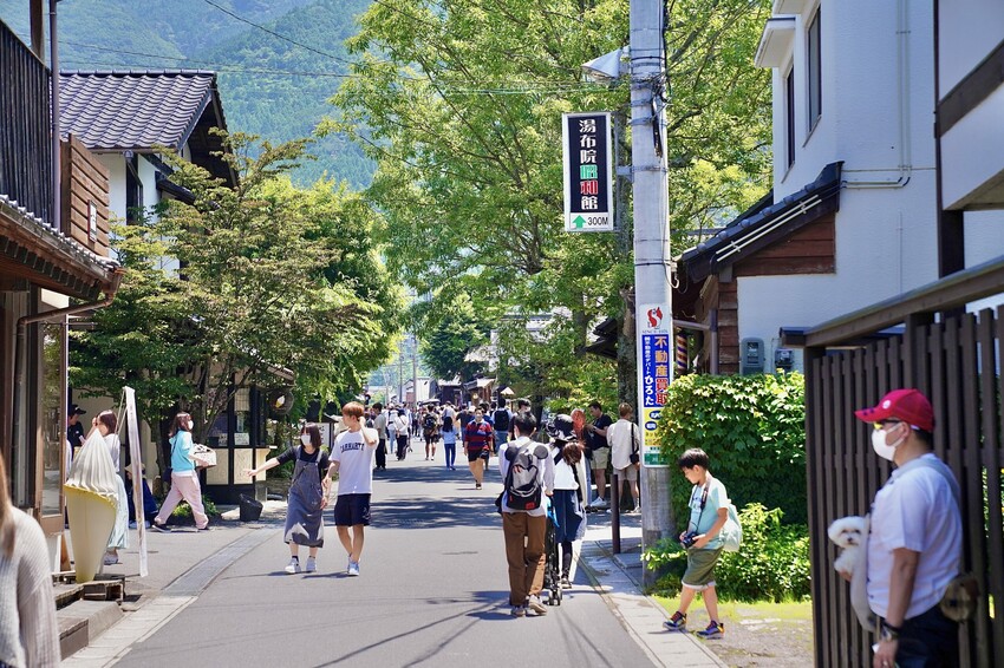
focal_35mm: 70
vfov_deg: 19.4
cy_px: 334
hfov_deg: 28.9
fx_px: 1951
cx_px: 502
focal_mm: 70
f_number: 5.6
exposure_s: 1/1600
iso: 640
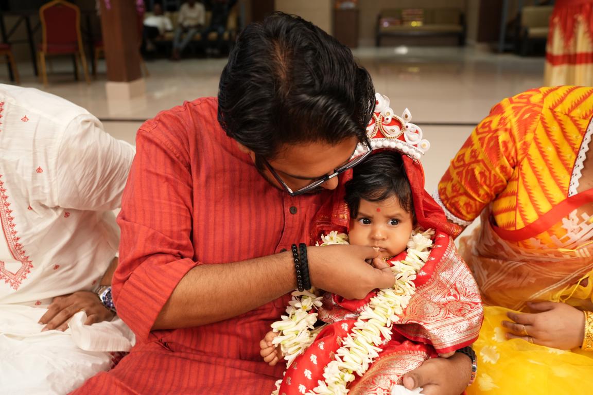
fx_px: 576
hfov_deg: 54.4
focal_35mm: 35
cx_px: 296
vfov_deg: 37.9
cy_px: 198
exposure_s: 1/125
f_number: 4
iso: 1000
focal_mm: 35
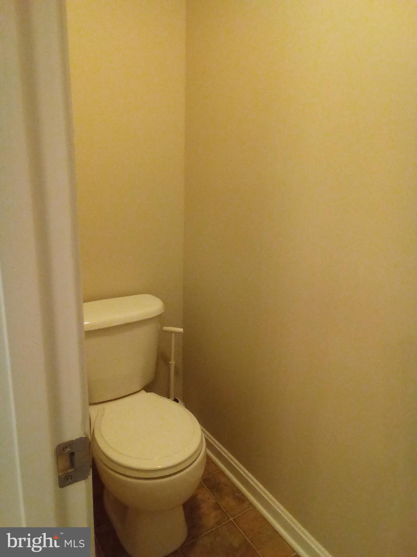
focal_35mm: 25
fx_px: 402
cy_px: 278
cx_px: 208
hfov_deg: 54.9
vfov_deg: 69.4
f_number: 2.4
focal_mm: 2.05
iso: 428
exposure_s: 1/20
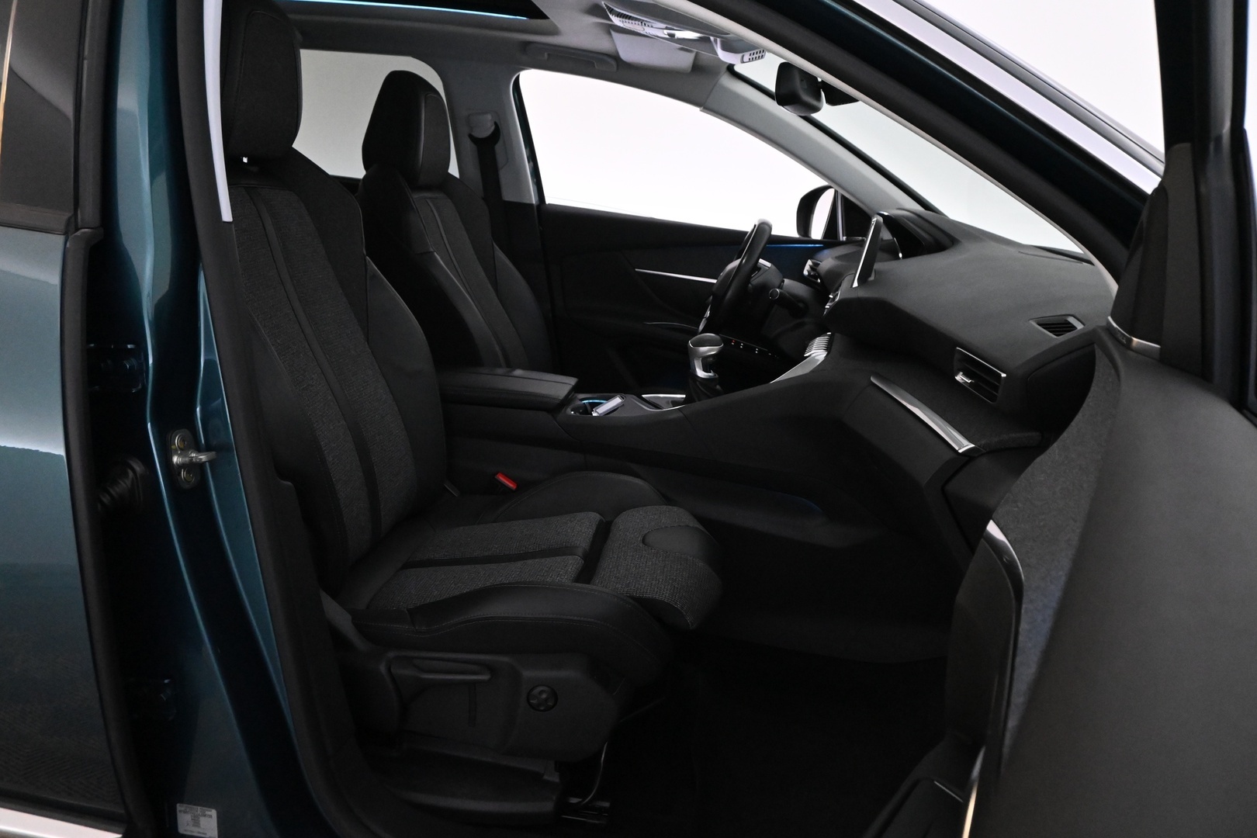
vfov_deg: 47.9
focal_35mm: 27
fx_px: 943
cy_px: 419
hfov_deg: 67.4
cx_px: 628
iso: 5000
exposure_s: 1/60
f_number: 6.3
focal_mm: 18
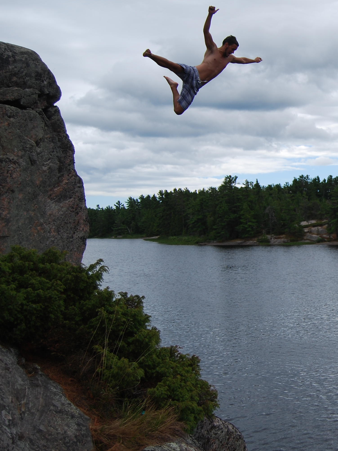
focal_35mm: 53
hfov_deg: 25.5
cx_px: 374
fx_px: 689
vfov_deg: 36.2
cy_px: 215
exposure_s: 1/1000
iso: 100
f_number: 4
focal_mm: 19
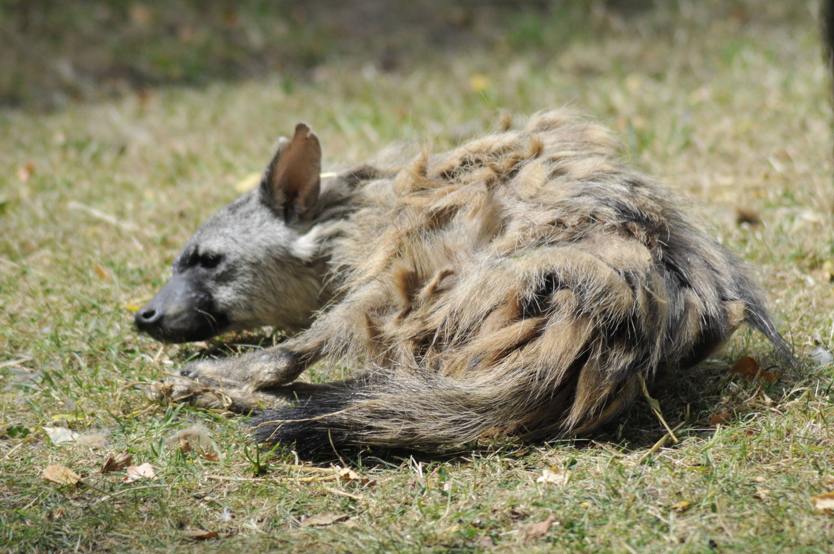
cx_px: 417
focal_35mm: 450
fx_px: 10413
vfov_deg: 3.0
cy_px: 277
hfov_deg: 4.6
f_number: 7.1
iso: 400
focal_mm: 300
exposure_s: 1/200
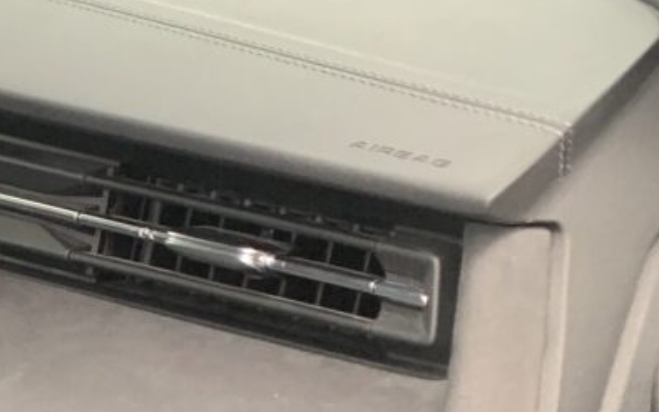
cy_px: 690
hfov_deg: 14.4
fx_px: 2262
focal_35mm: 126
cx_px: -572
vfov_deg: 9.9
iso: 200
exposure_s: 1/60
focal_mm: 4.25
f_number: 1.8
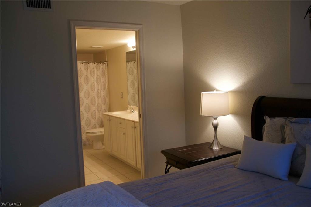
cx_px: 156
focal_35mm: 32
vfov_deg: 41.7
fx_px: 272
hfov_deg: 59.5
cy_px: 104
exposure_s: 1/60
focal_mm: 21
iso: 400
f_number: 4
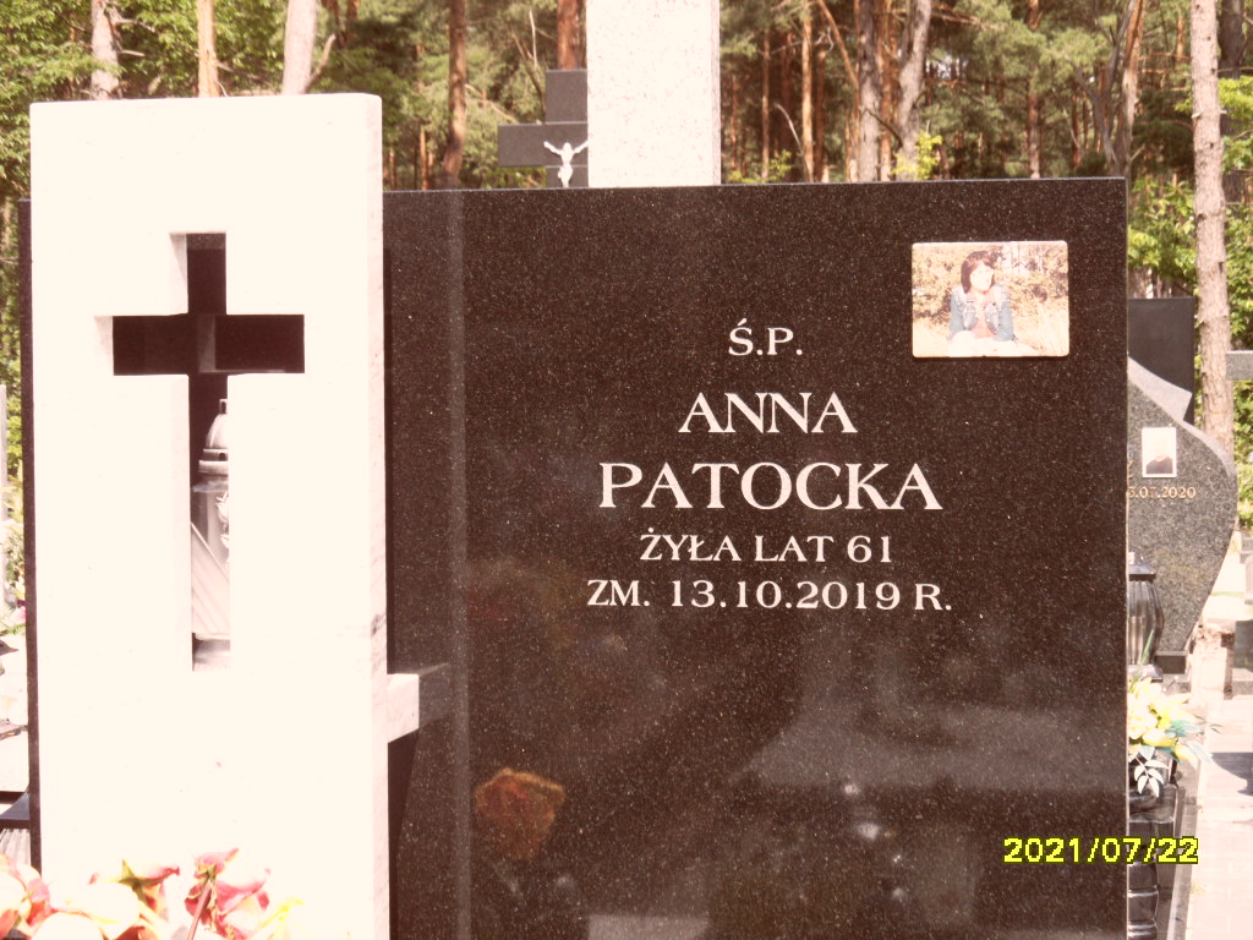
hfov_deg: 24.4
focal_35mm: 80
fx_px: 2896
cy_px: 470
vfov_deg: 18.4
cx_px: 626
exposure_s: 1/250
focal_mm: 13.2
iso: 80
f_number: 4.2
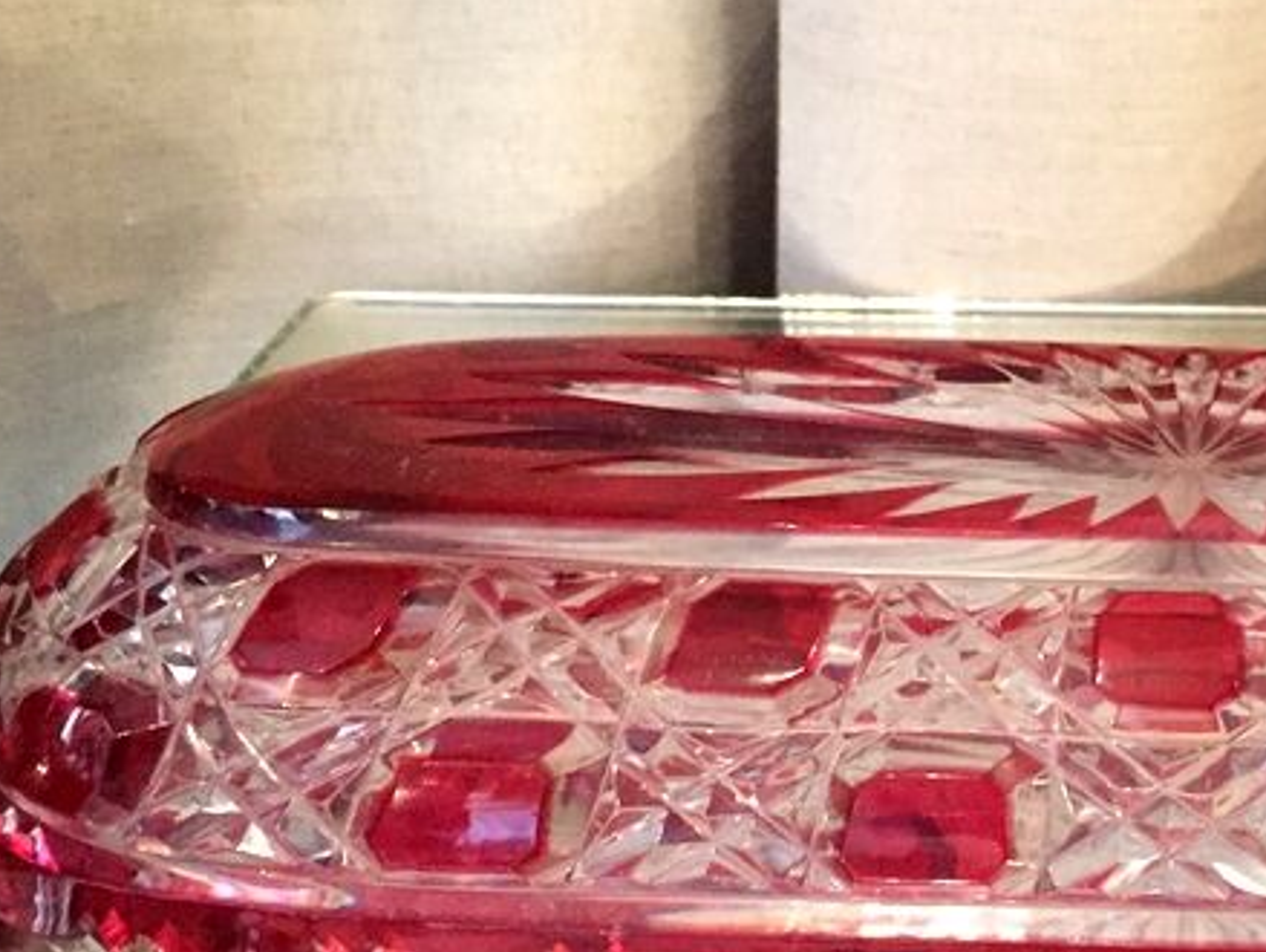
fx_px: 2416
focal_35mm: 66
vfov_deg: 22.3
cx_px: 1211
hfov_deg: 27.9
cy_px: 467
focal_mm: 4.15
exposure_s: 1/17
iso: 250
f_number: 2.2
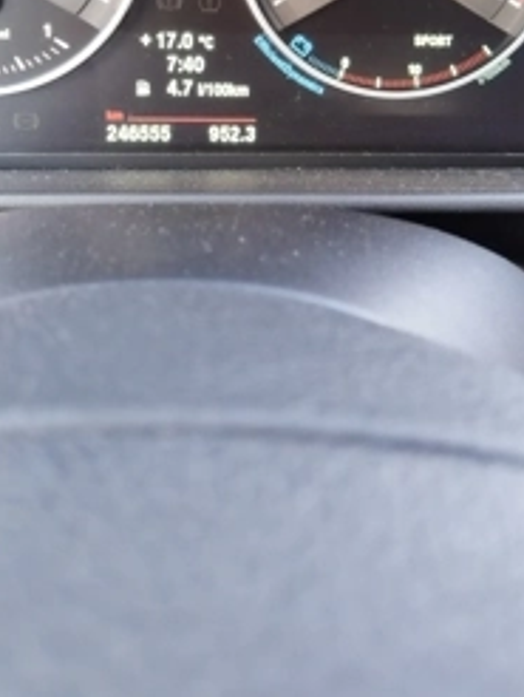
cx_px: 252
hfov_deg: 53.1
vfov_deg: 62.1
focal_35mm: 26
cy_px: 147
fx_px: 524
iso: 550
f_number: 1.9
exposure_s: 1/33.3
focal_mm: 1.68
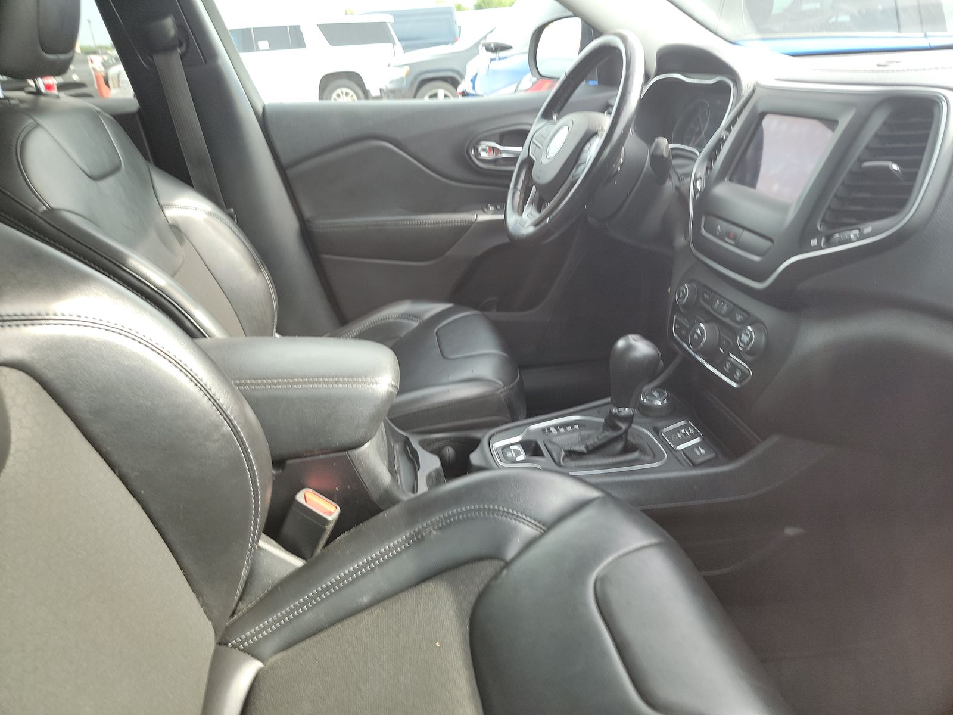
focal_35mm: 24
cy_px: 358
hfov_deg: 71.6
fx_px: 661
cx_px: 476
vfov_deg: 56.8
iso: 72
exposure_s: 1/59
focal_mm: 6.7
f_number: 1.8
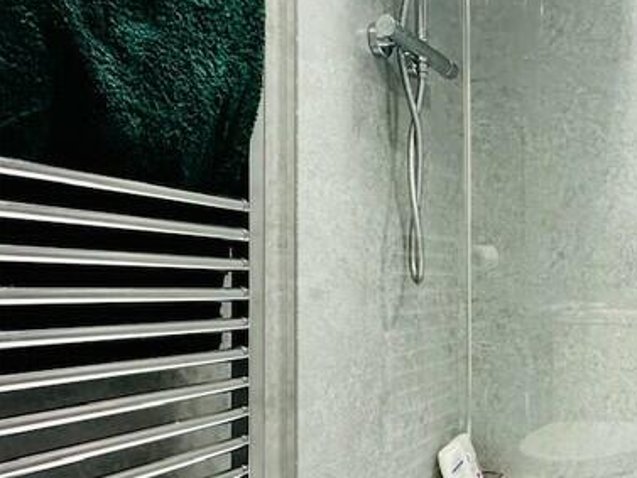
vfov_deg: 37.6
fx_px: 699
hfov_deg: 41.9
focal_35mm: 38
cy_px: 289
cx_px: 647
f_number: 2.2
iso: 250
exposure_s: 1/100
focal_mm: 2.22
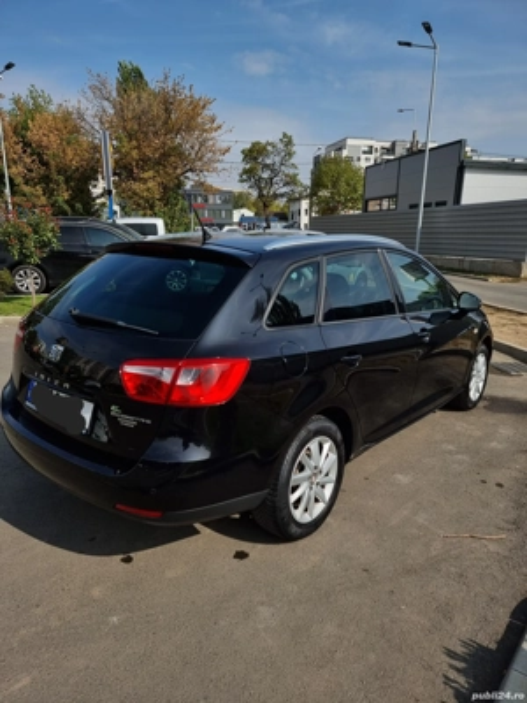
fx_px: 487
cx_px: 264
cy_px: 352
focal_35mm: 24
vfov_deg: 71.6
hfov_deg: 56.8
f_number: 1.8
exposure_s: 1/3333
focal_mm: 6.7
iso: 50
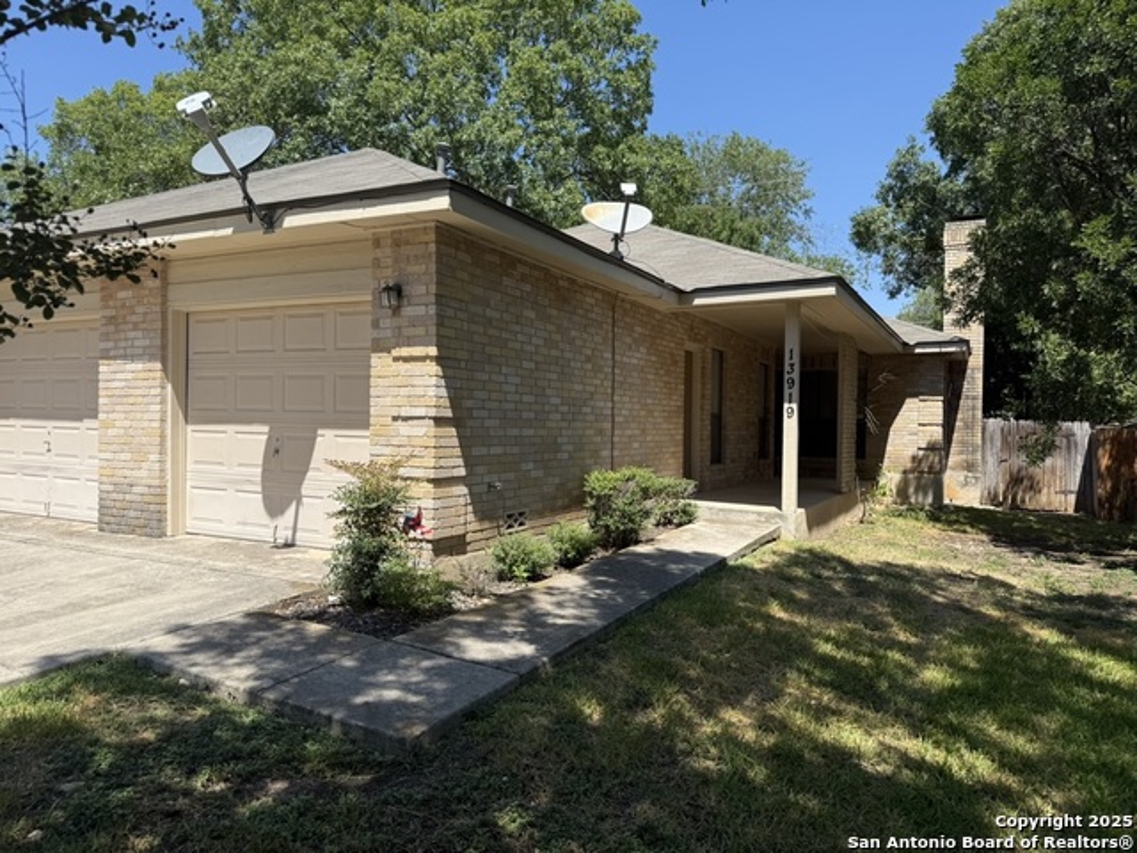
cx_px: 568
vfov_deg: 56.8
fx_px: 788
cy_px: 426
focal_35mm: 24
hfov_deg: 71.6
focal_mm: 6.76
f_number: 1.78
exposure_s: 1/3021
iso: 80
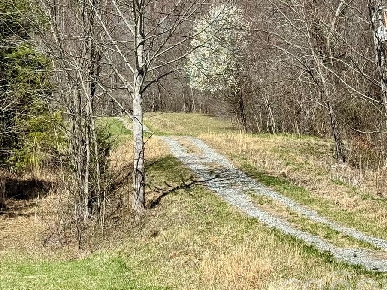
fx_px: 1218
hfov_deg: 17.9
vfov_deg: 13.4
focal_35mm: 109
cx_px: 99
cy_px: -7
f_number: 1.78
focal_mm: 6.76
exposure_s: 1/2959
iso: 64
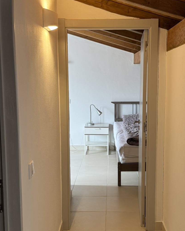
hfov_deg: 32.0
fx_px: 322
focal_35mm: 47
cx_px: 111
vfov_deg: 39.5
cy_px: 119
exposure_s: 1/121
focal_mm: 6.76
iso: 200
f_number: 1.78
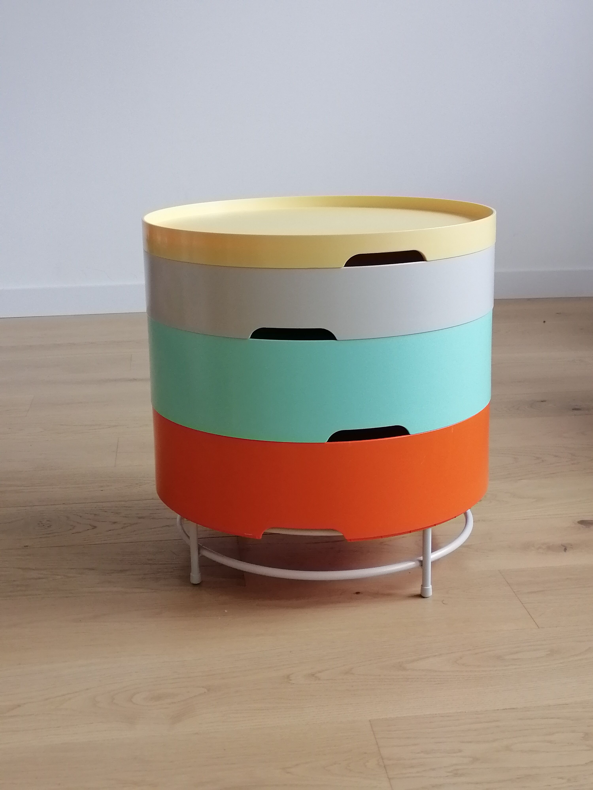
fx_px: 1119
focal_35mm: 49
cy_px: 395
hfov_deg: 29.7
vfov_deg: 38.9
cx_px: 296
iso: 125
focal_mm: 5.4
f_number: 1.8
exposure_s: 1/33.3
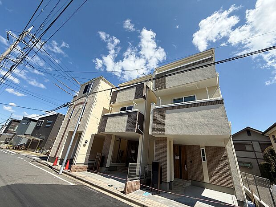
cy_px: 104
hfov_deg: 102.1
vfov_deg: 85.7
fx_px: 112
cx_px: 138
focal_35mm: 14
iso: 50
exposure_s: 1/1901
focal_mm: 2.22
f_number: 2.2
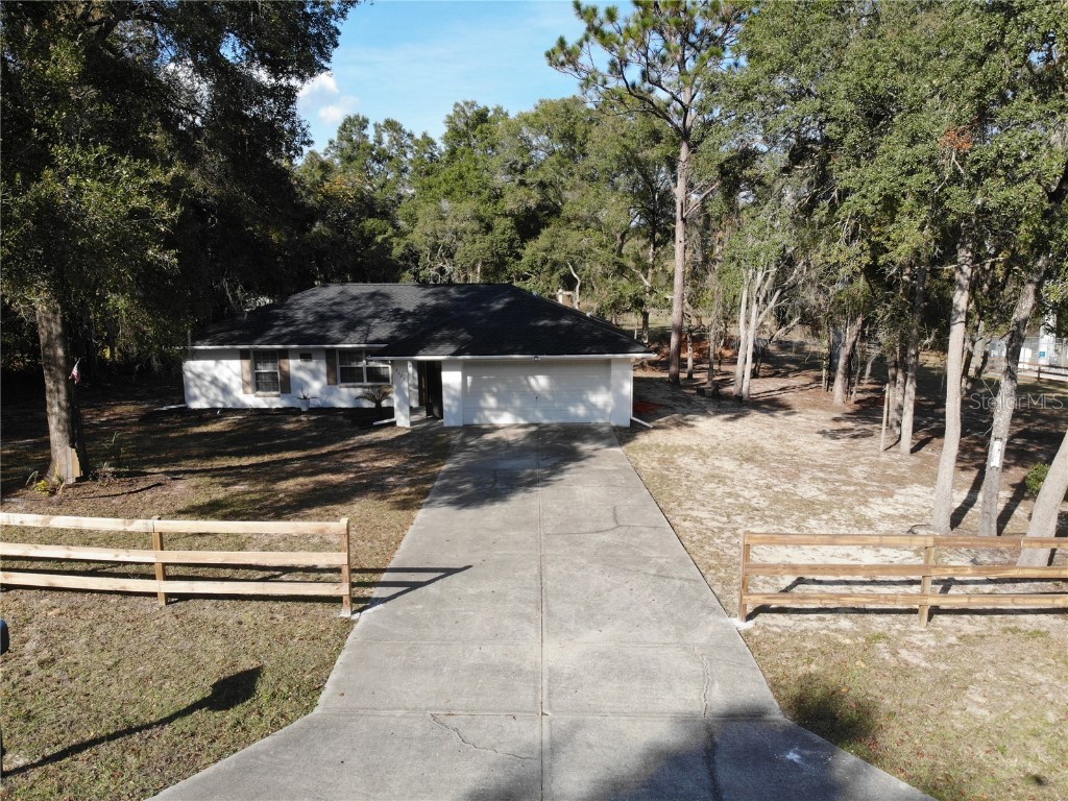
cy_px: 400
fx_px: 740
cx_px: 534
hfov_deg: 71.6
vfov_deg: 56.8
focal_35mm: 24
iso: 100
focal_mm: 4.5
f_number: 2.8
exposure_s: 1/612
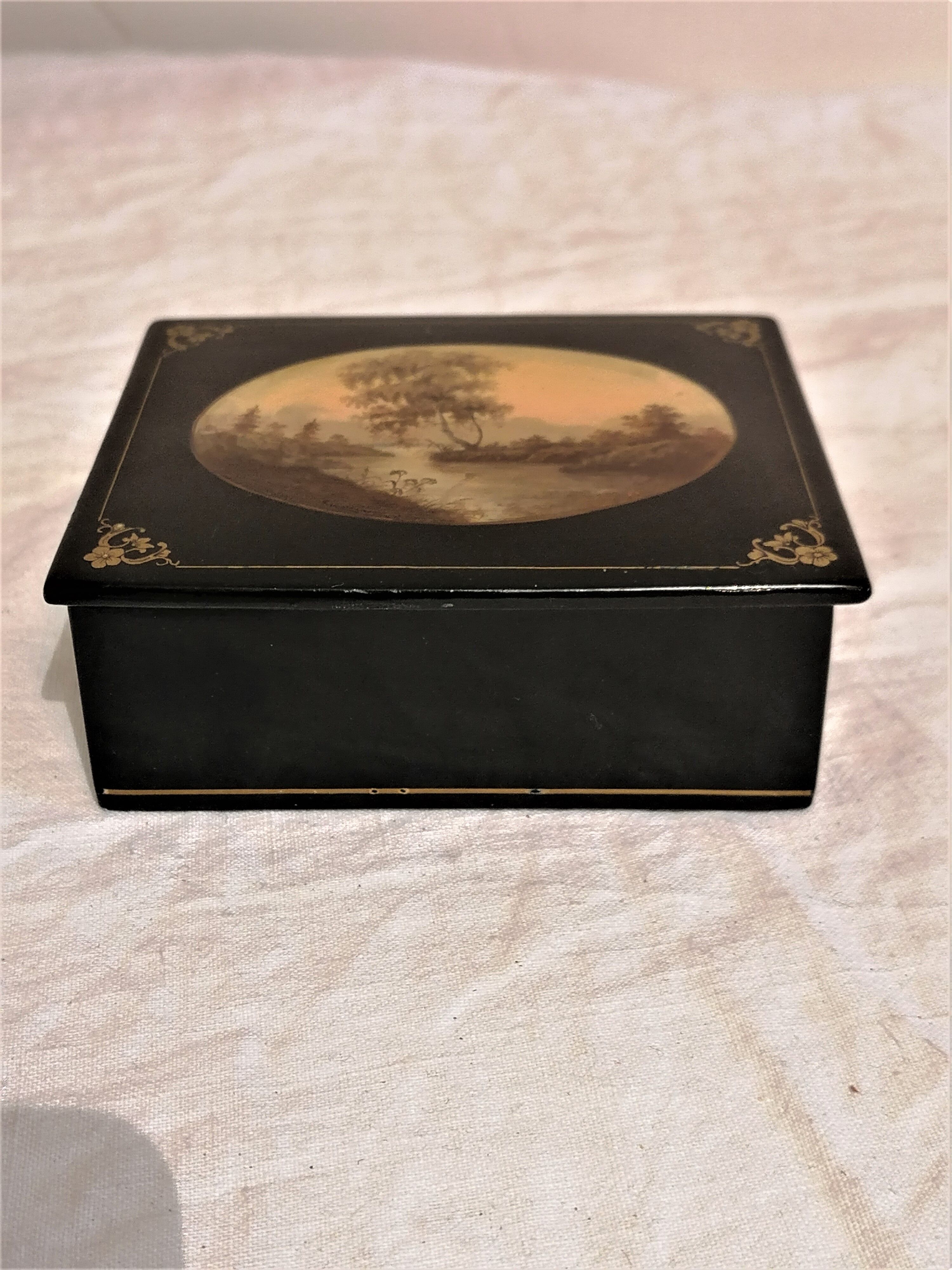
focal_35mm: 50
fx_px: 1833
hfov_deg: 29.1
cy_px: 635
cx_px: 476
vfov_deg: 38.2
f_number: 1.8
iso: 320
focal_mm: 5.4
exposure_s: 1/33.3
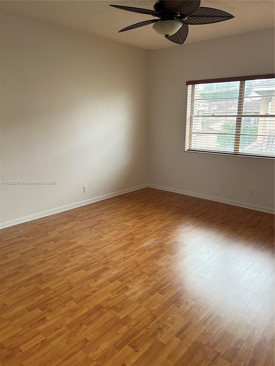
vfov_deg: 67.3
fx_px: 275
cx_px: 138
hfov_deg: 53.1
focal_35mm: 26
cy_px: 183
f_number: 1.5
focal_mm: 5.7
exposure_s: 1/115
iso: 125
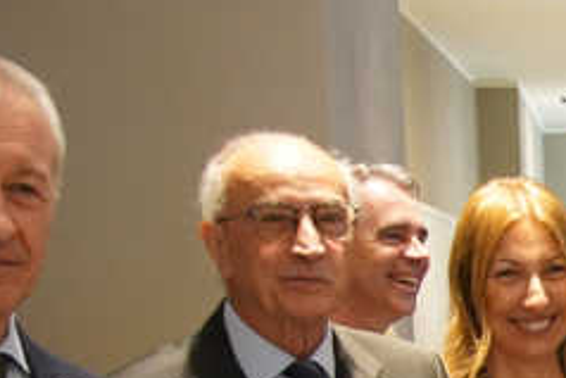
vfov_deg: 9.4
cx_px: 954
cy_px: 683
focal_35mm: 139
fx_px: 2187
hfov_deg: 13.5
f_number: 4
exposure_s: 1/125
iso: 3200
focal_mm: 24
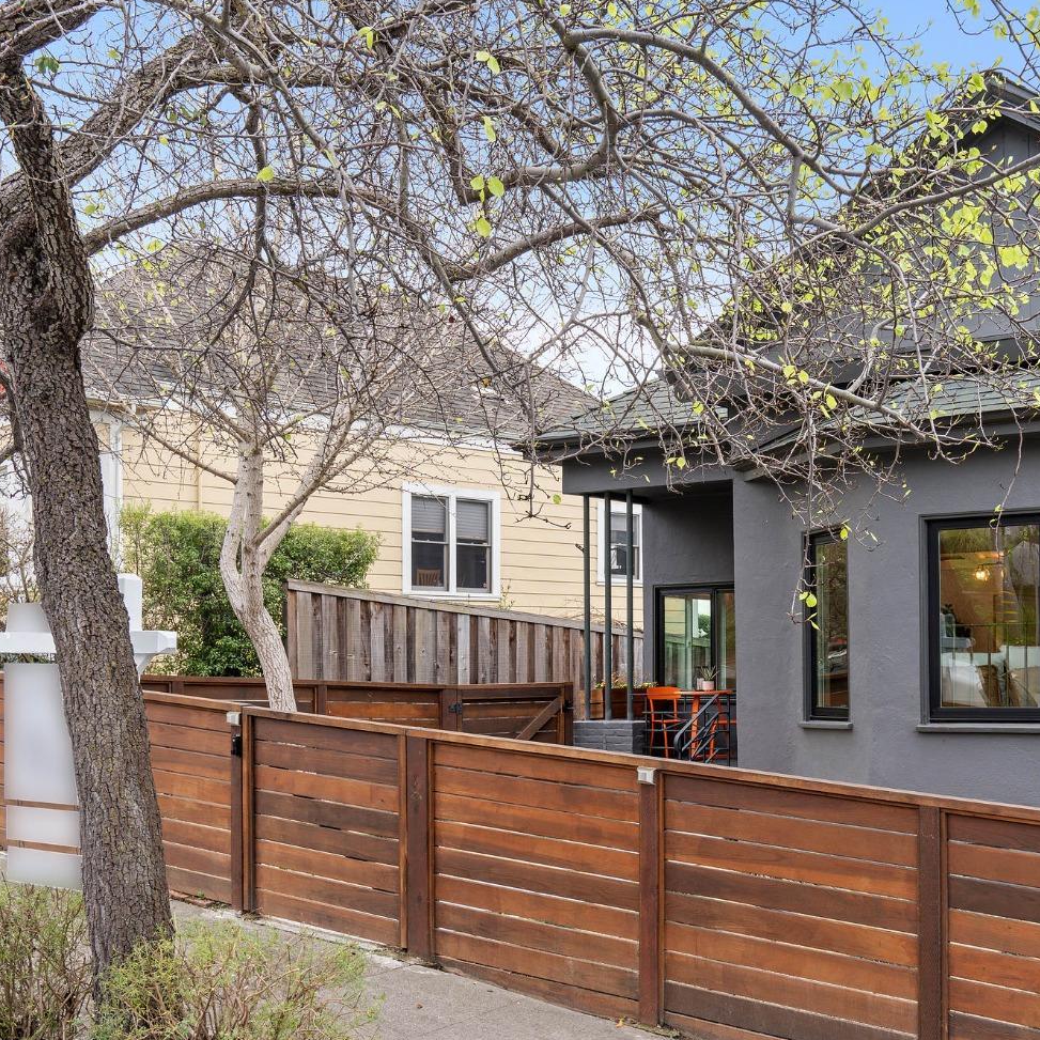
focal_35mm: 38
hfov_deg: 43.2
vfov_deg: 43.9
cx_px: 699
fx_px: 1292
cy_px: 532
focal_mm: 29
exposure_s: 1/40
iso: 200
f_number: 8
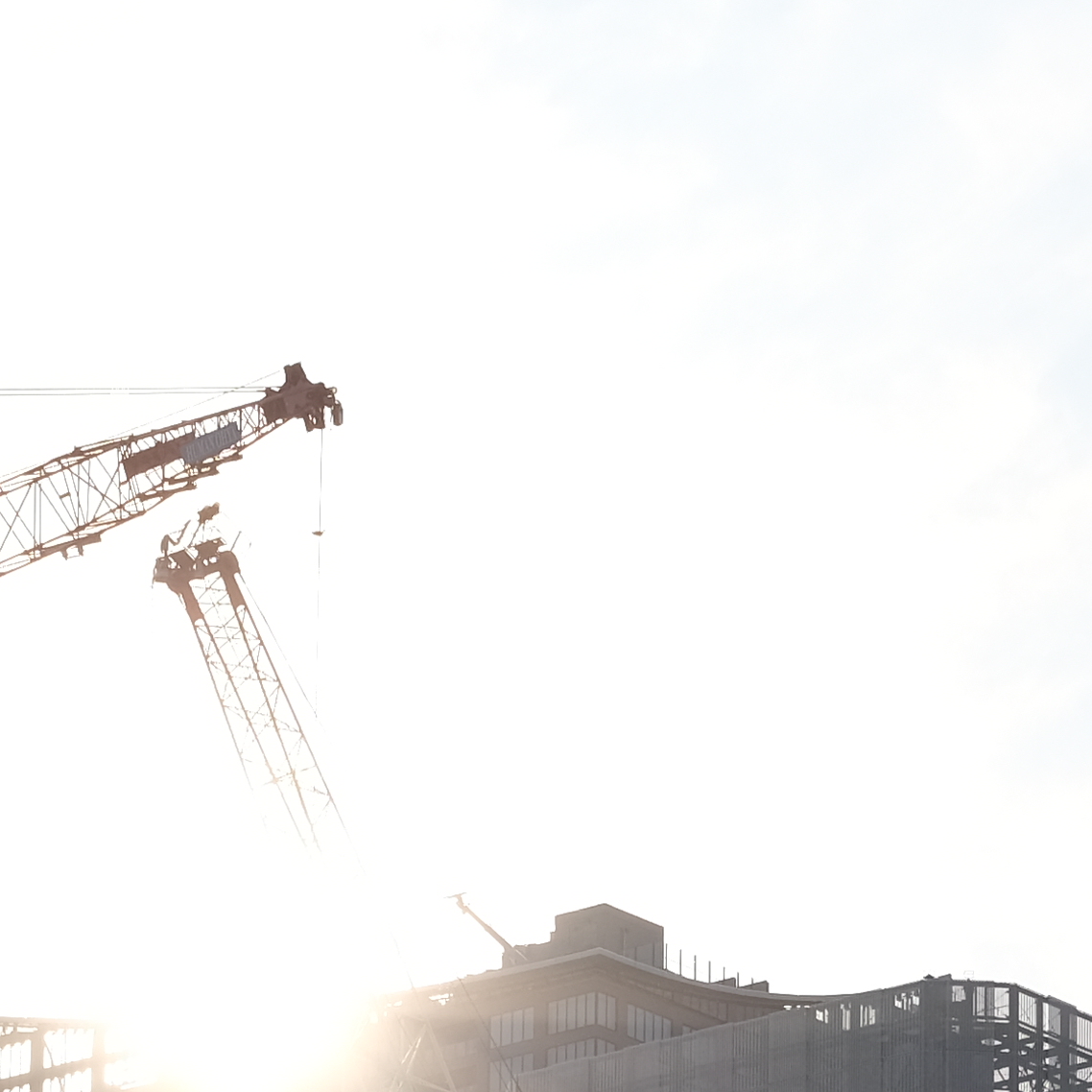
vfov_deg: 7.4
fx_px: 8316
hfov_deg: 7.5
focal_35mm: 233
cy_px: 1651
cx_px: 498
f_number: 5.6
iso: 160
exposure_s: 1/1400
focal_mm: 33
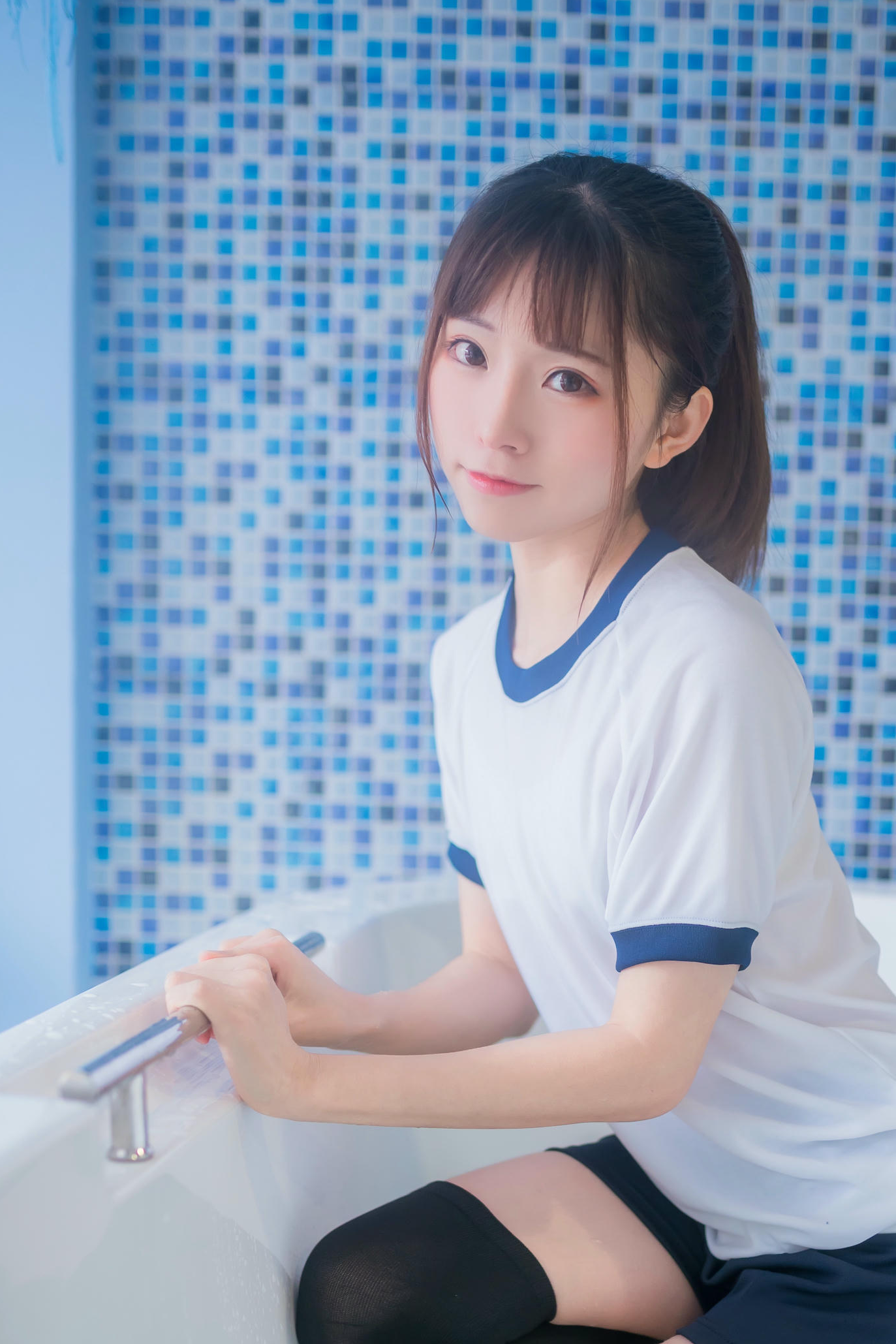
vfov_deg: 38.4
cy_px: 909
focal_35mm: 51
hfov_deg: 26.3
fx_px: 1904
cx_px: 635
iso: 800
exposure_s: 1/125
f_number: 1.8
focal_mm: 35
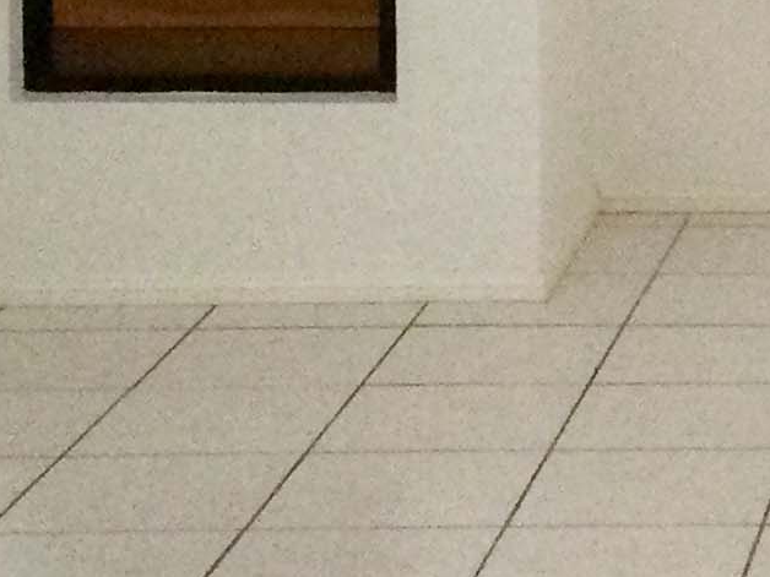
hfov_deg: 11.5
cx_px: 1302
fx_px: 3581
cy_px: 61
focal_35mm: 161
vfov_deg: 9.2
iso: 200
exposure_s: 1/33
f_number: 2.4
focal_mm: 3.3
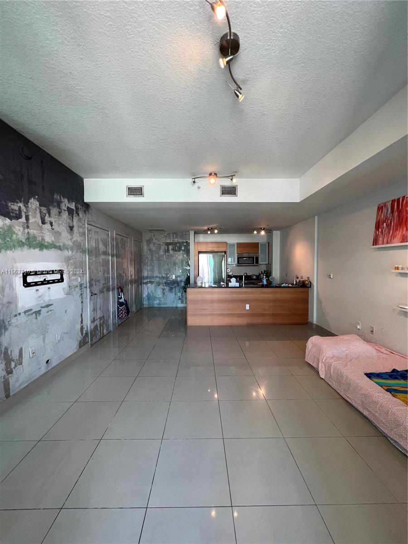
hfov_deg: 89.9
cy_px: 272
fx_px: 204
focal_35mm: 13
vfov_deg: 106.2
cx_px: 204
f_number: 1.8
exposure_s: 1/120
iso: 160
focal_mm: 1.57
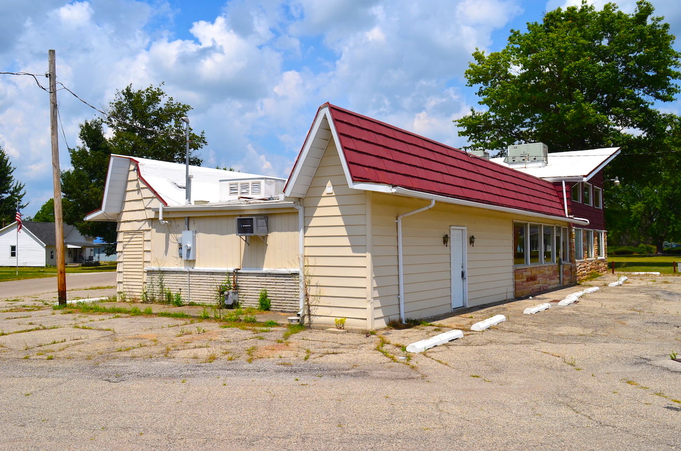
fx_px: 623
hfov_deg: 57.3
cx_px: 340
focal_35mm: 33
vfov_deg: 39.8
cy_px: 226
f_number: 11
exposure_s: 1/500
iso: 140
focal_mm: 22
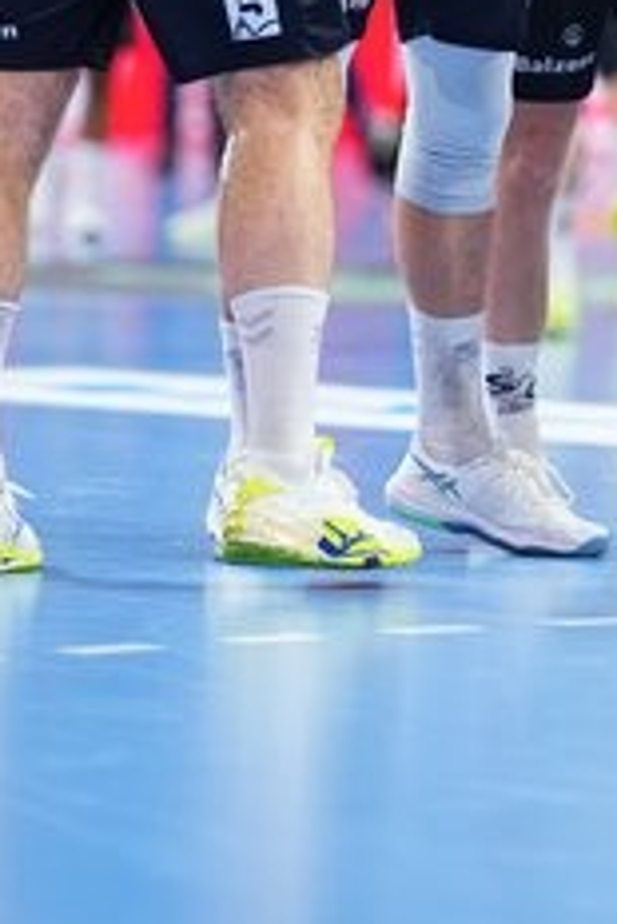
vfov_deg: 5.9
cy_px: -135
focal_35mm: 349
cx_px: 470
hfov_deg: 3.9
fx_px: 8958
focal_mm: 135
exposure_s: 1/1600
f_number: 1.8
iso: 1000
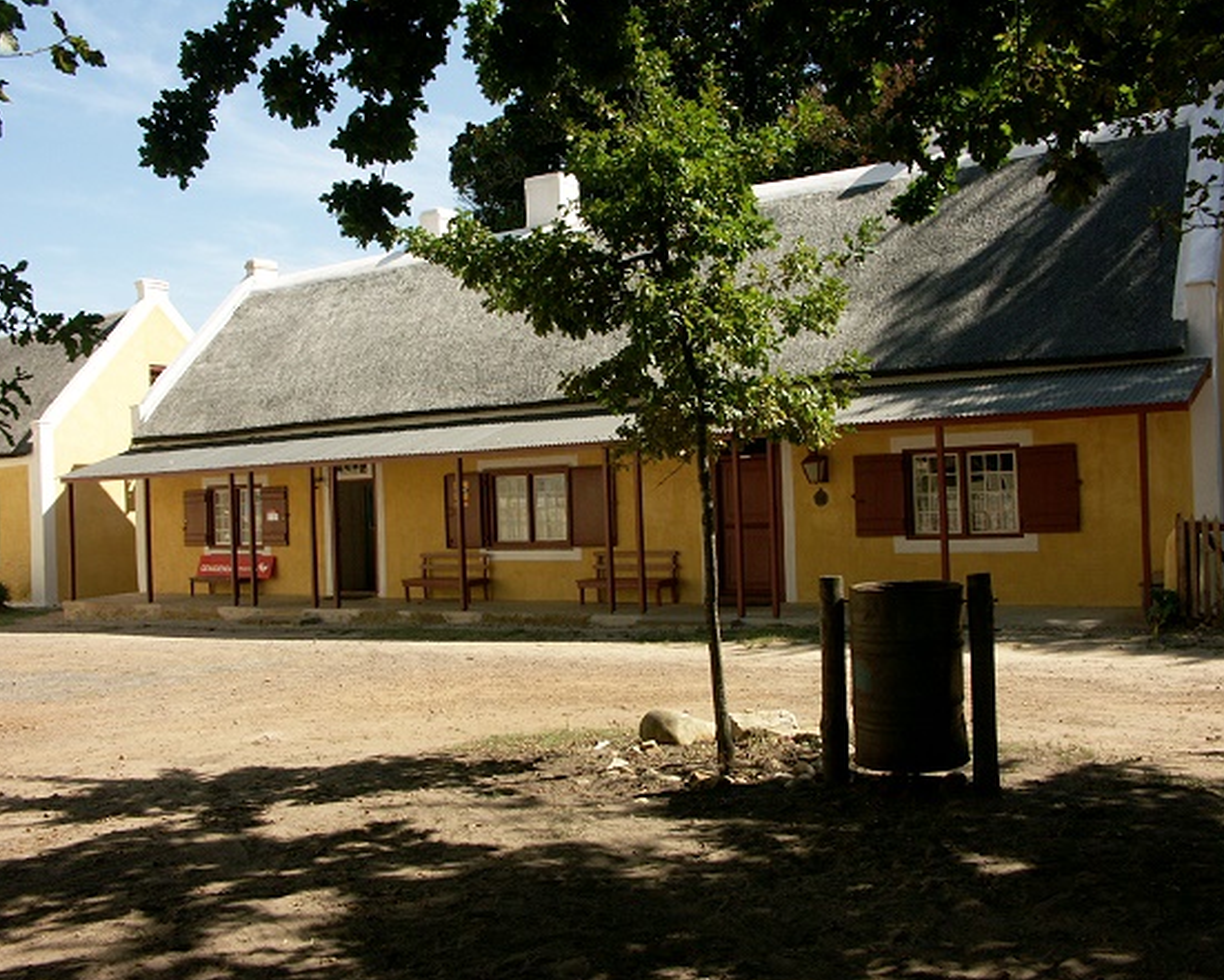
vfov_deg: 43.4
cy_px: 484
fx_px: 1232
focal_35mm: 34
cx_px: 586
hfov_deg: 52.8
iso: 64
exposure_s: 1/250
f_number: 7.1
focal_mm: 8.18
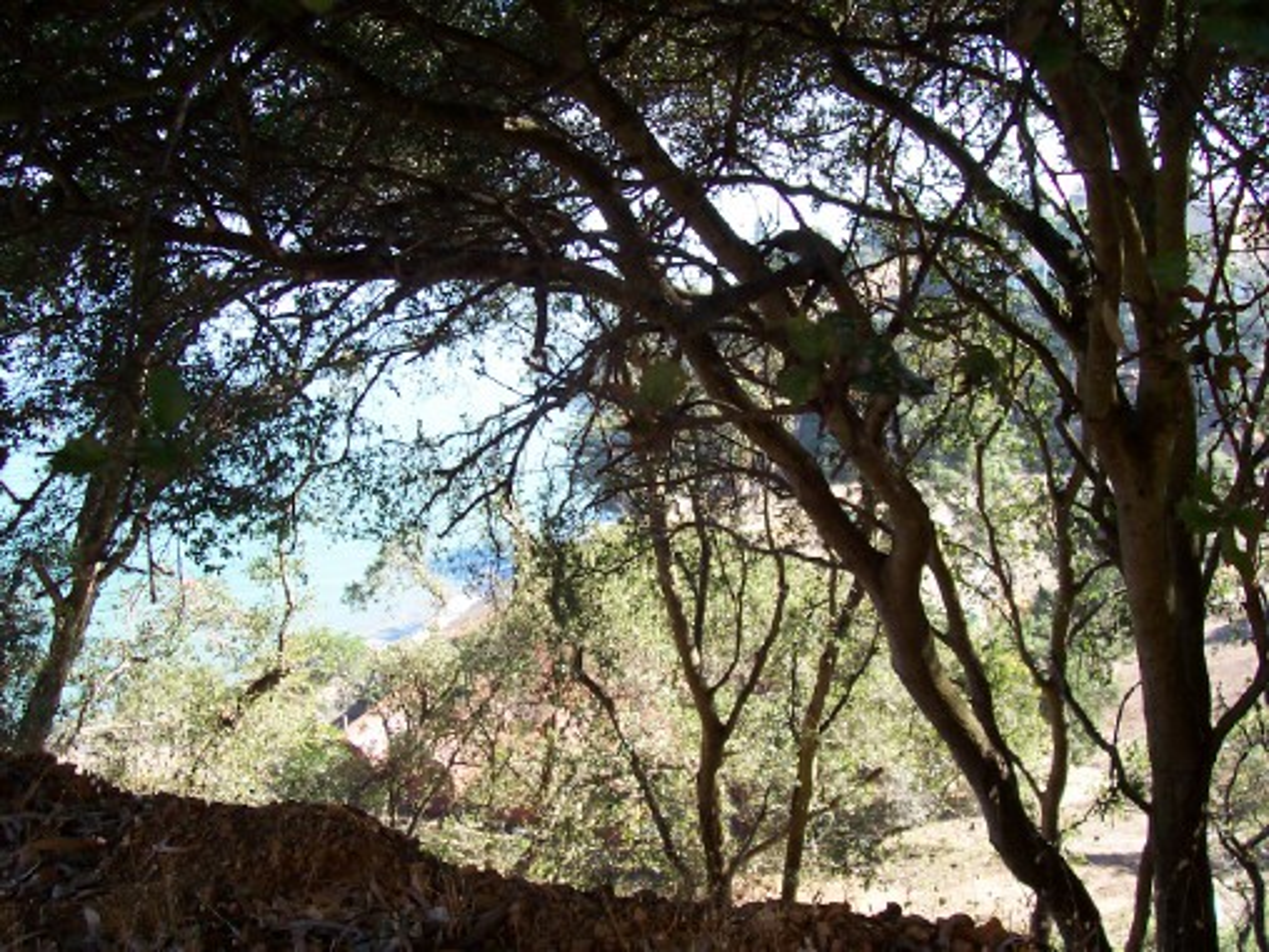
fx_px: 1356
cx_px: 634
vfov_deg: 38.7
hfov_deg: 50.1
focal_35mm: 37
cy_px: 476
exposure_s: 1/250
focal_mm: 5.6
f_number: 2.8
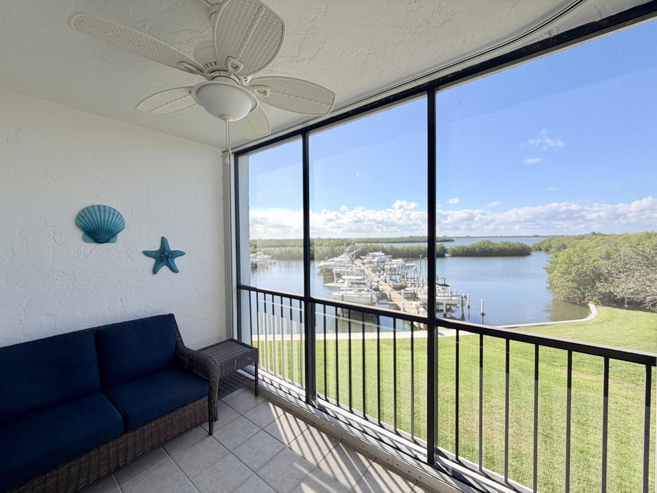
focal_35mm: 14
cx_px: 328
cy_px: 246
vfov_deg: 85.7
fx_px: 266
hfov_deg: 102.1
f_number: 2.2
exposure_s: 1/128
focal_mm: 2.22
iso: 64
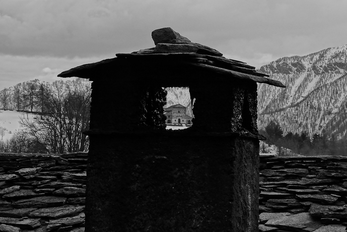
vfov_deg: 11.5
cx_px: 174
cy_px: 116
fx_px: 1147
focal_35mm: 119
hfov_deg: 17.2
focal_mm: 43.48
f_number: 11
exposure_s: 1/640
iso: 400
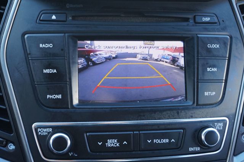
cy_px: 81
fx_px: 315
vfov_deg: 28.9
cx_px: 122
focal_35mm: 46
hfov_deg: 42.3
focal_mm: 31
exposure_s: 1/60
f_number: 5
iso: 500
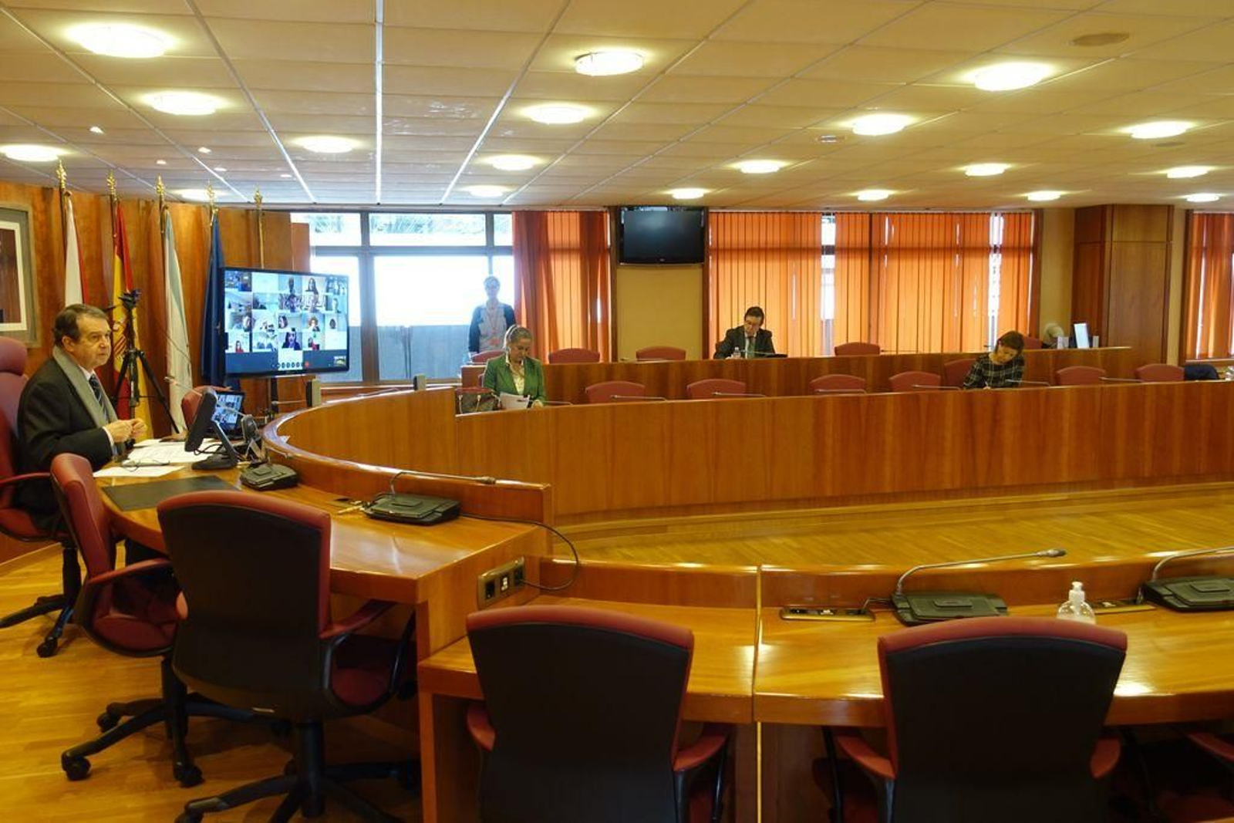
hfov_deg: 63.7
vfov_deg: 45.0
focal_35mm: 29
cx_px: 617
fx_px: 994
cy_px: 412
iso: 320
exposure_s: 1/30
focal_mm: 10.6
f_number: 2.5
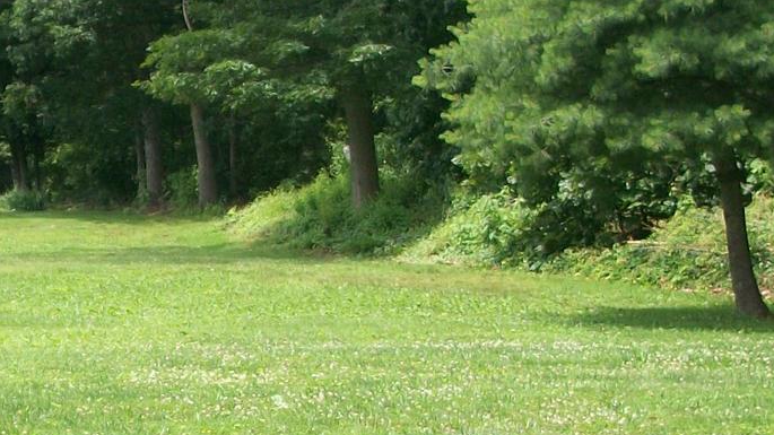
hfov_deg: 18.2
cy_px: 451
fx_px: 2339
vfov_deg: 10.5
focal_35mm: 114
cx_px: -37
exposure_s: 1/400
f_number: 3.1
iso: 80
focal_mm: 6.3
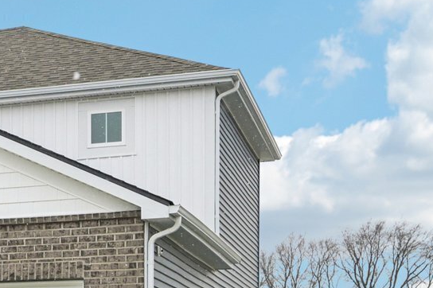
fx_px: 1358
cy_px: 201
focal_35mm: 113
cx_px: -322
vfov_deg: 12.1
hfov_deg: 15.7
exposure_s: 1/1000
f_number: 8
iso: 400
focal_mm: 30
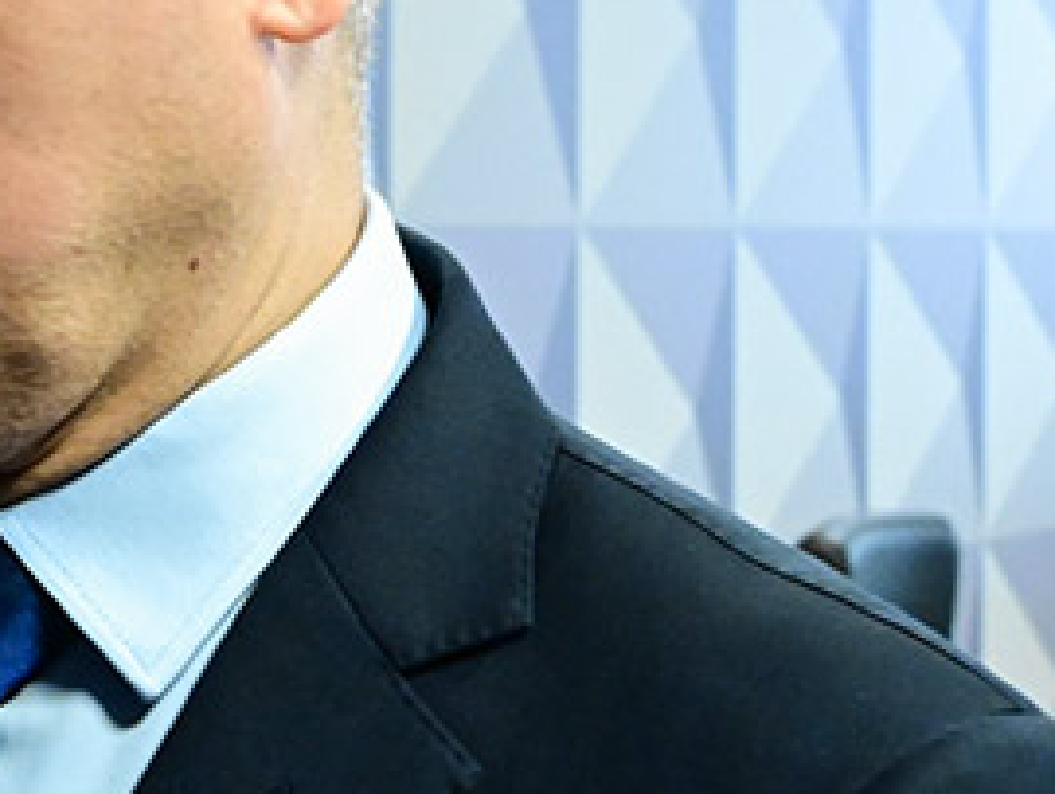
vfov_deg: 13.5
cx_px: 63
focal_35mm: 110
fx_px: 3355
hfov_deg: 17.5
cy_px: 289
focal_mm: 24
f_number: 4.5
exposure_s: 1/160
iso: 4000
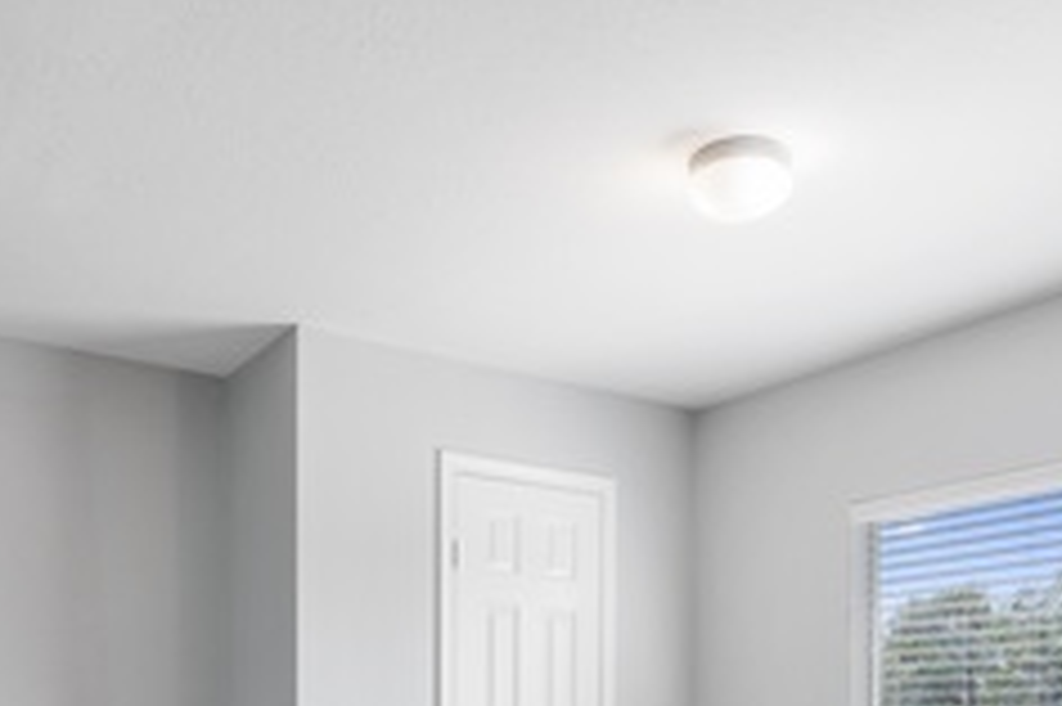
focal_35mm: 38
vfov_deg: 31.4
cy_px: 760
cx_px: 540
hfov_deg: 50.7
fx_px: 1120
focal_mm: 14
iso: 250
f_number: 9
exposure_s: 1/10
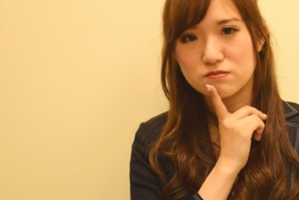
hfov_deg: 21.7
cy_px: 80
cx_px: 225
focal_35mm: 93
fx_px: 773
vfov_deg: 14.7
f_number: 4.2
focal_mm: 34
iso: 100
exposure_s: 1/20
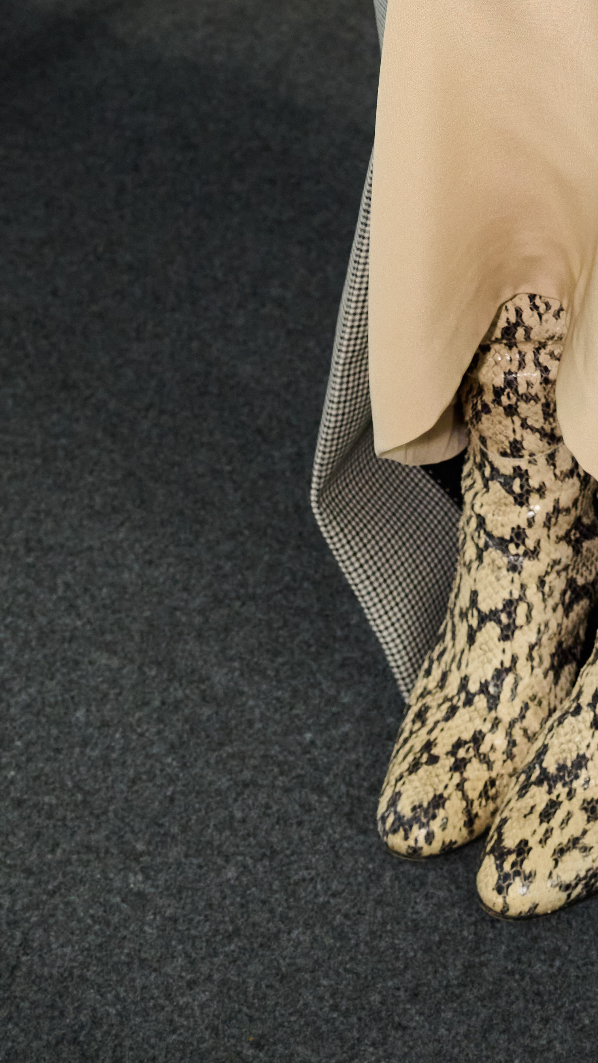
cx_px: 806
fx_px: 3354
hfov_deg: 10.0
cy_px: -532
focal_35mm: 119
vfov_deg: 16.4
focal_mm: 37
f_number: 4
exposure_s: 1/200
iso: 1000
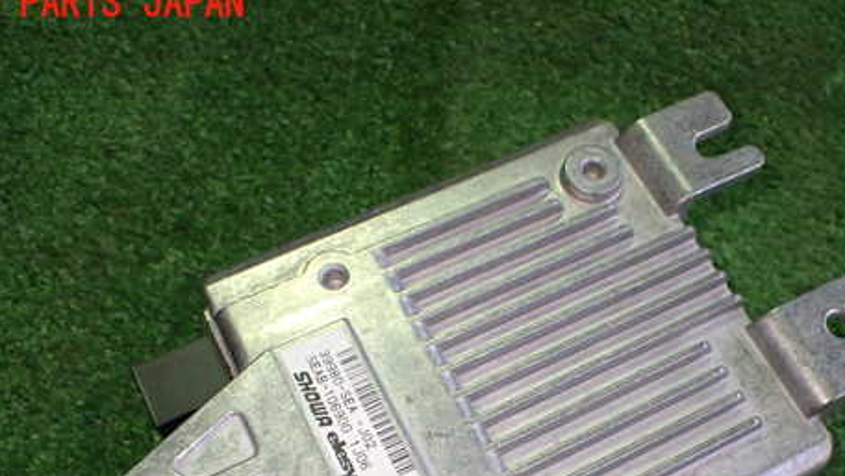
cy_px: 398
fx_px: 964
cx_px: 463
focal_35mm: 43
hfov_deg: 47.3
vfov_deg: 27.1
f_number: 2.3
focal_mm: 5.4
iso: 640
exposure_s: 1/125
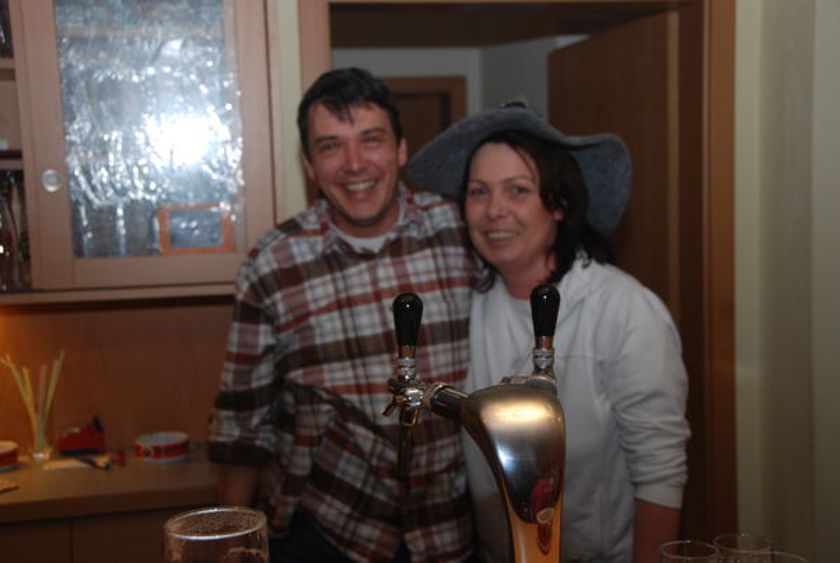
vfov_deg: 26.6
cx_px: 420
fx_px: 1192
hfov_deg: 38.8
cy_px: 282
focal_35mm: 51
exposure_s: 1/60
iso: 400
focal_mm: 34
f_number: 5.6
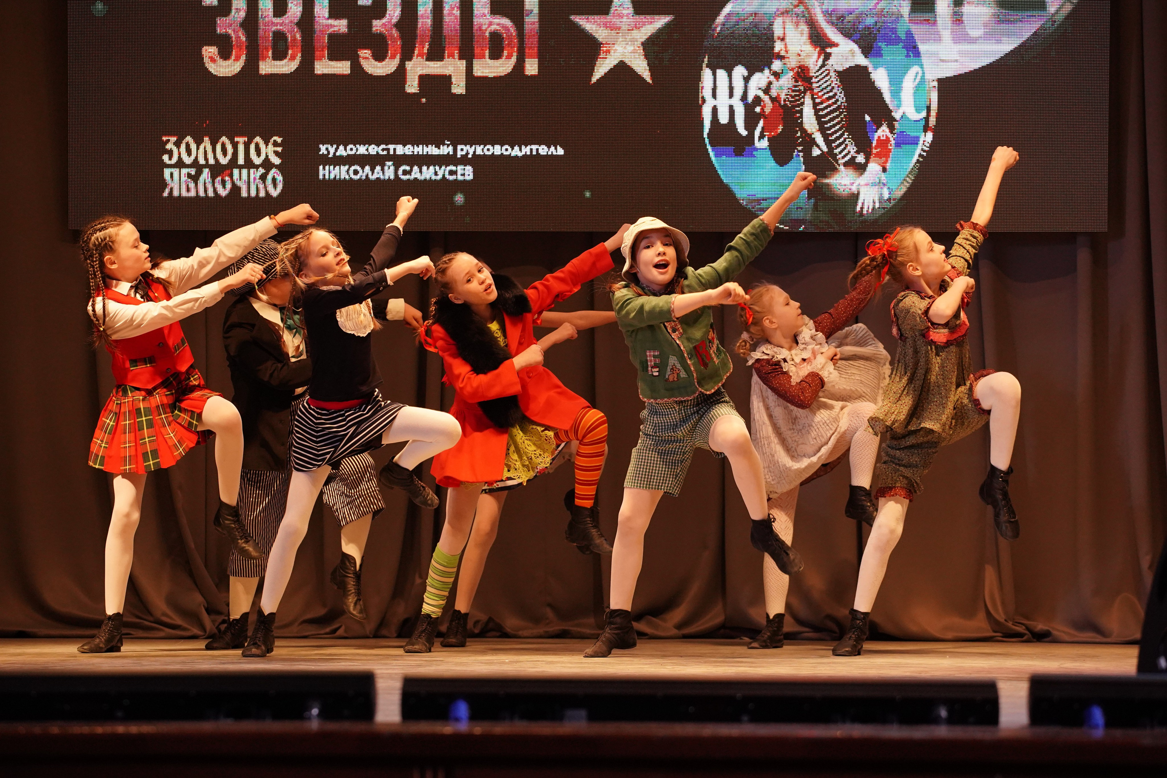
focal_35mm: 113
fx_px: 3663
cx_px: 584
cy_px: 389
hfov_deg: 18.1
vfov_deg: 12.1
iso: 3200
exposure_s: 1/500
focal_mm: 113
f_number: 5
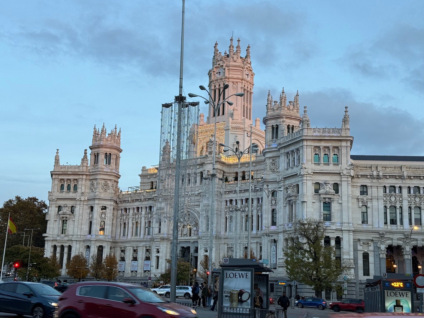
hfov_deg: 39.7
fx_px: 588
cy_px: 159
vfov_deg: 30.3
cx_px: 212
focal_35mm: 48
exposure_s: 1/100
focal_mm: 6.76
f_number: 1.78
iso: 50
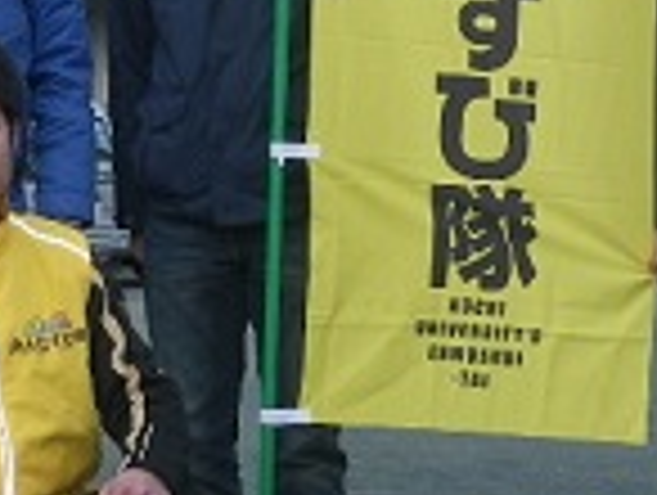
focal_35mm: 143
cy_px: 34
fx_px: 2719
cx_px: -191
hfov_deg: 13.3
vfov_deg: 10.3
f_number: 3.8
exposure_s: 1/125
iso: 80
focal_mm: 6.1
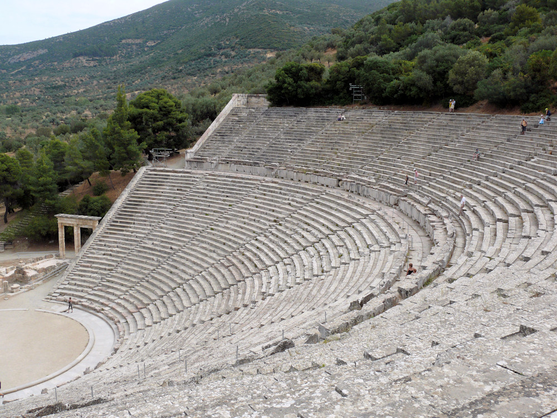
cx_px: 278
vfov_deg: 40.7
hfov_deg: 52.6
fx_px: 563
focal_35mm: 35
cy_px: 209
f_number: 5.6
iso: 100
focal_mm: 7.4
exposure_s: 1/320
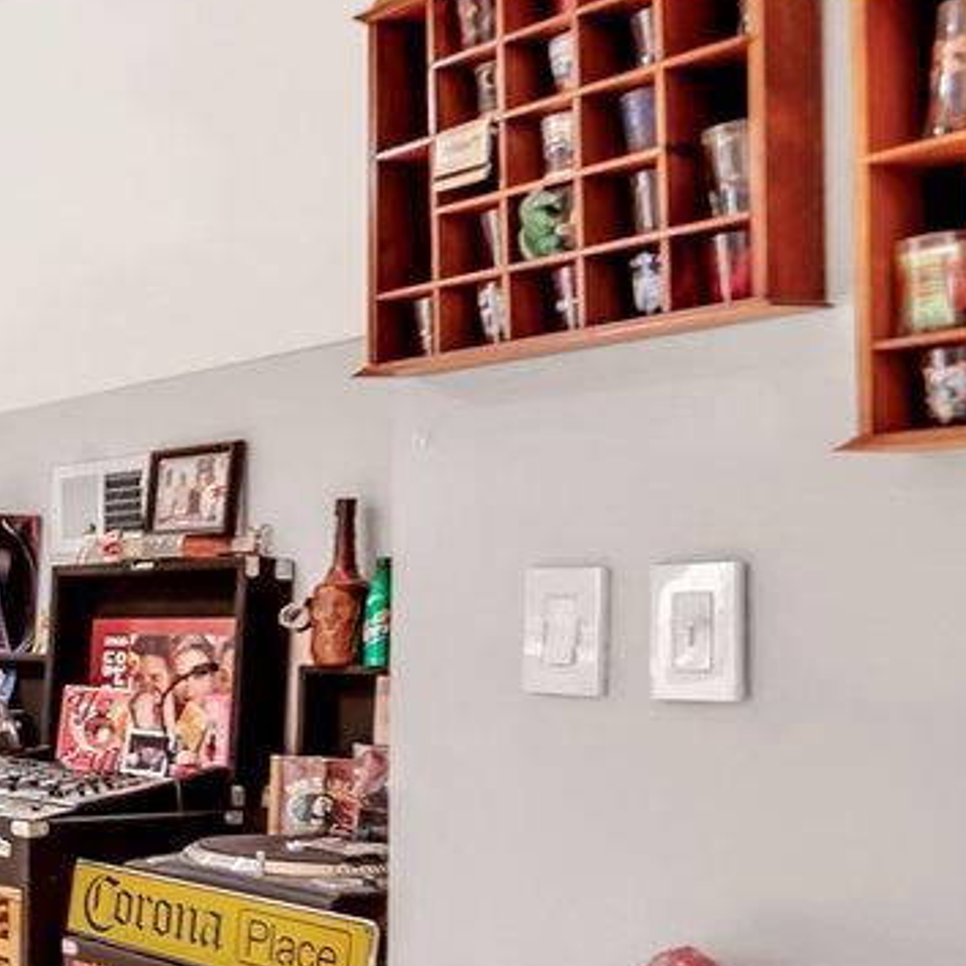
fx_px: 1452
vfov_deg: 36.2
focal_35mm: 46
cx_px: -398
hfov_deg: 27.9
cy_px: 682
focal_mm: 10
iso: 250
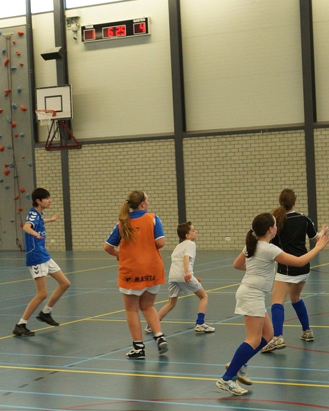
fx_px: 633
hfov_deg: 28.1
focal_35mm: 52
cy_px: 206
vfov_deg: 36.0
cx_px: 294
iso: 800
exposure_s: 1/200
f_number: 3.2
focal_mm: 24
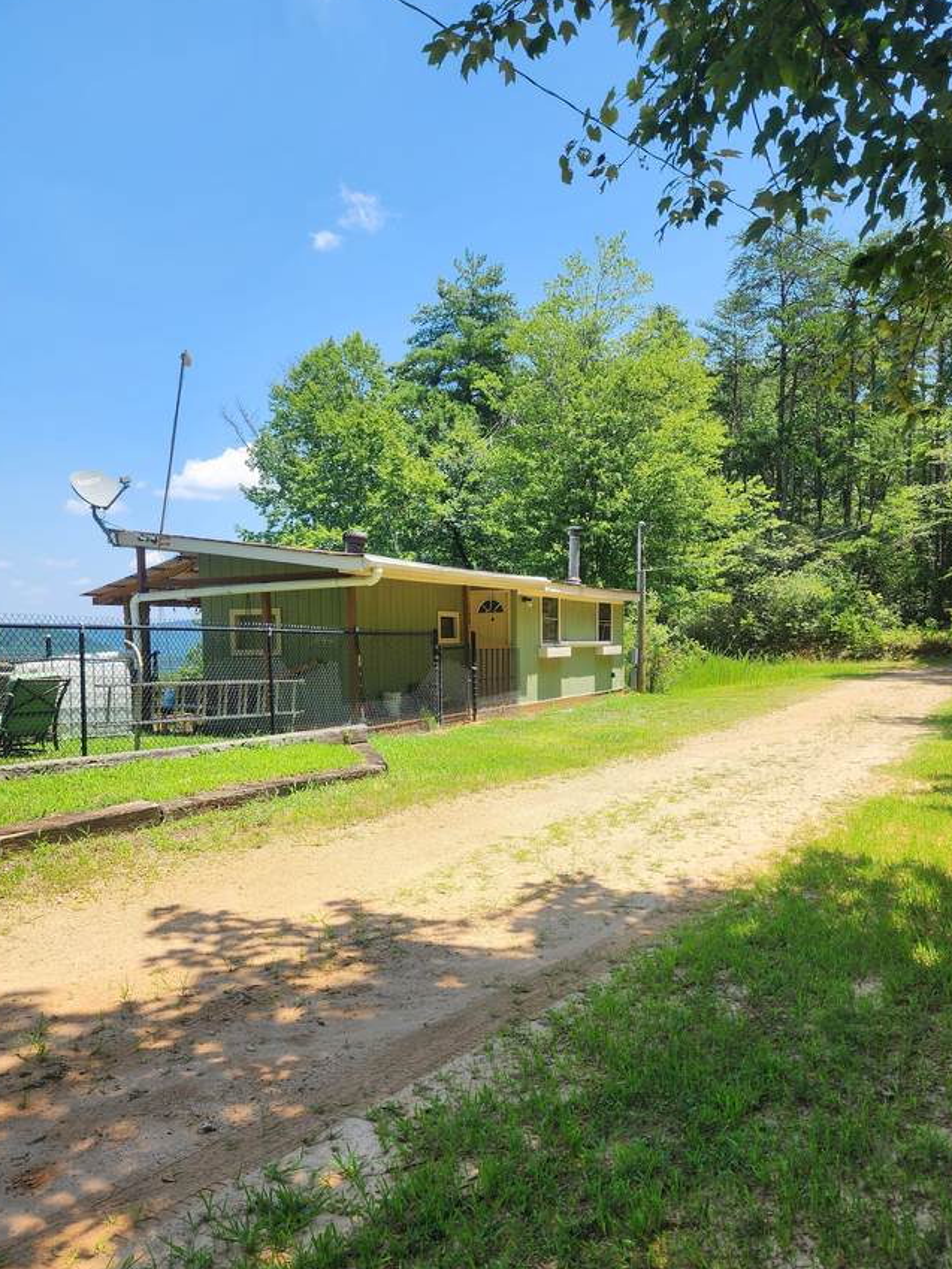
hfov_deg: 53.0
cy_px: 697
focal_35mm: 26
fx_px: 953
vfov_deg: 67.1
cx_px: 522
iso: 12
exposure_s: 1/583
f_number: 1.8
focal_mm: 6.4
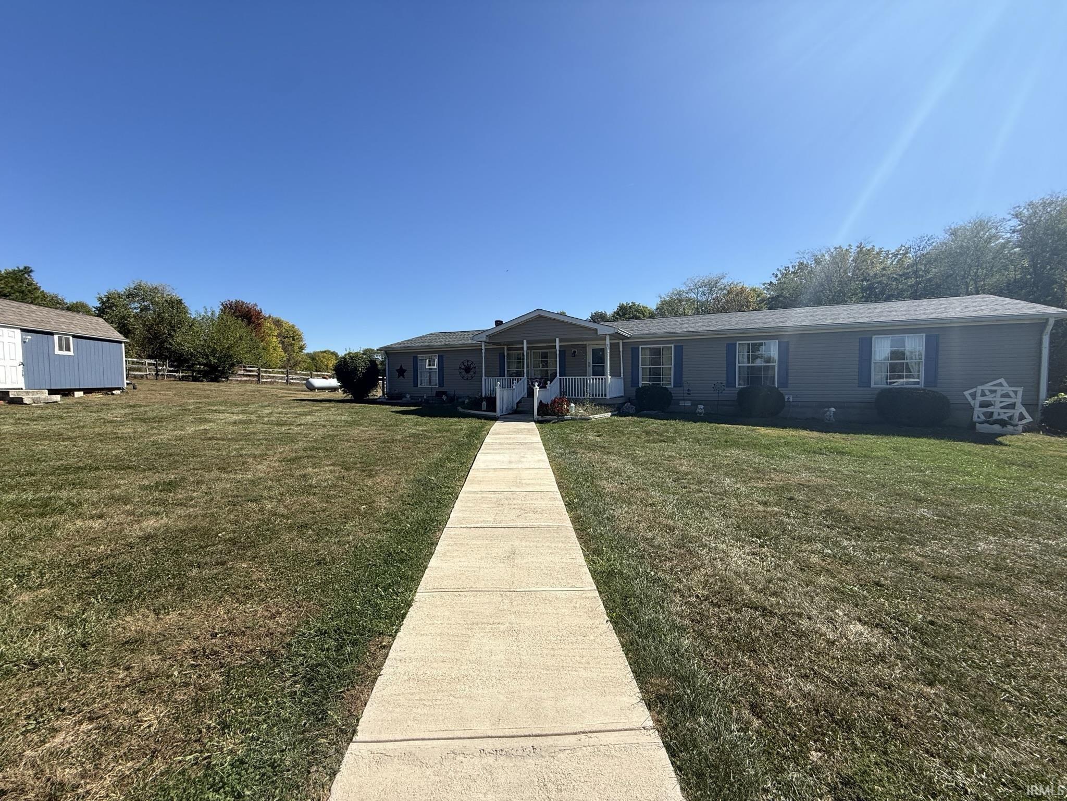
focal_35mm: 14
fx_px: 432
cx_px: 534
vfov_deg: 85.7
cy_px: 400
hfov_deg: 102.1
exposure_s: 1/2165
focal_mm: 2.22
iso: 50
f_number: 2.2
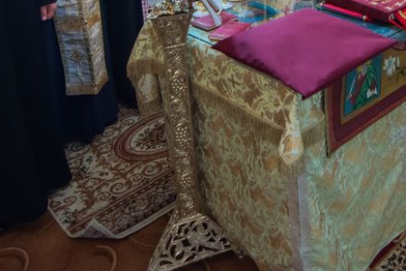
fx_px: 454
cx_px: 285
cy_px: -36
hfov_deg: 47.1
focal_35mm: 40
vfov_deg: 29.5
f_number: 2.8
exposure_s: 1/100
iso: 1250
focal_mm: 11
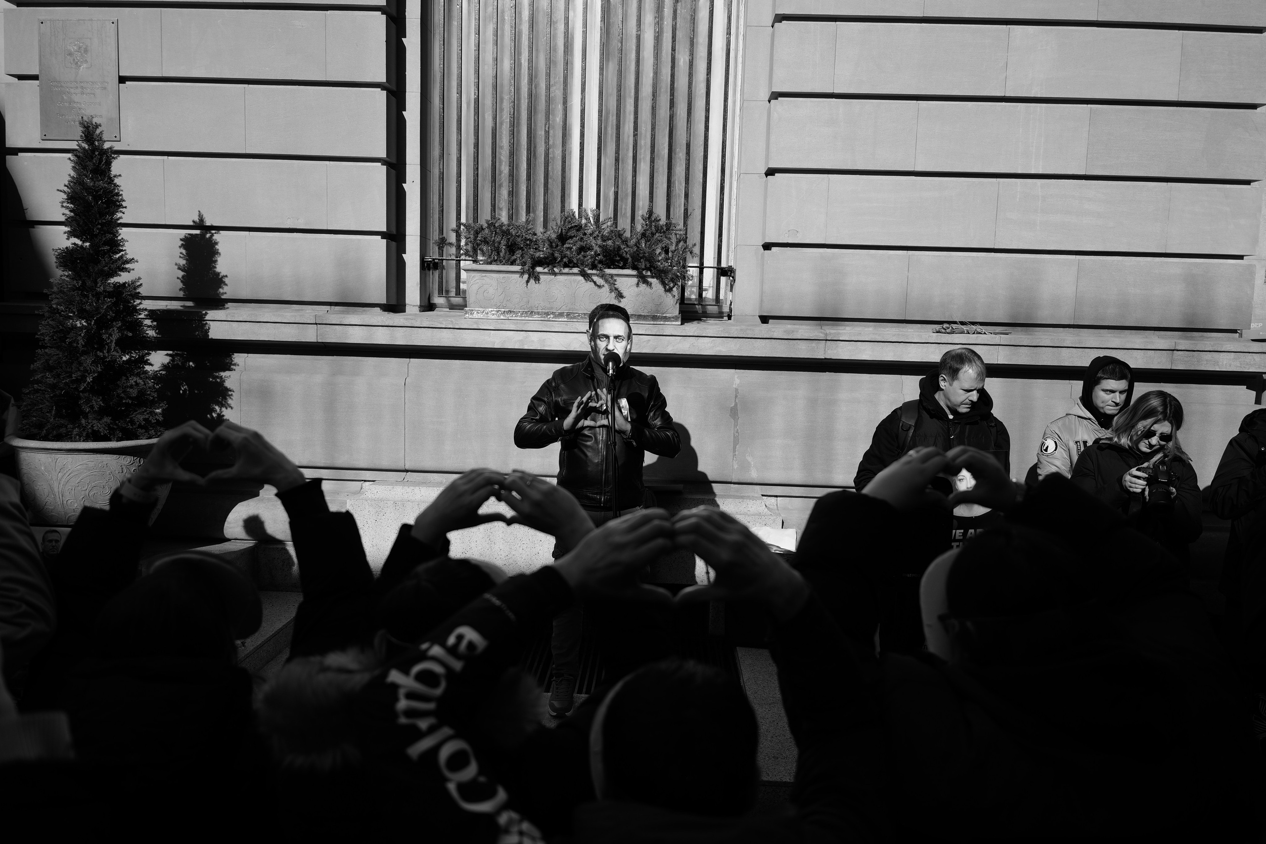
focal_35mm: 25
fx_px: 879
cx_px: 633
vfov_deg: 51.3
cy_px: 422
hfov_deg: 71.5
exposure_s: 1/1000
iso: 100
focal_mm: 25
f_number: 2.8
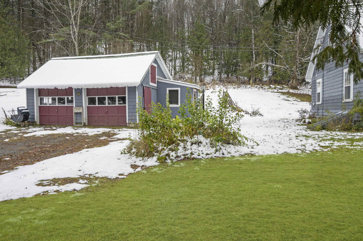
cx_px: 171
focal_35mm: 24
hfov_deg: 73.7
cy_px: 112
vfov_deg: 53.0
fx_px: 242
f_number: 8
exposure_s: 1/40
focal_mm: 15
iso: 64
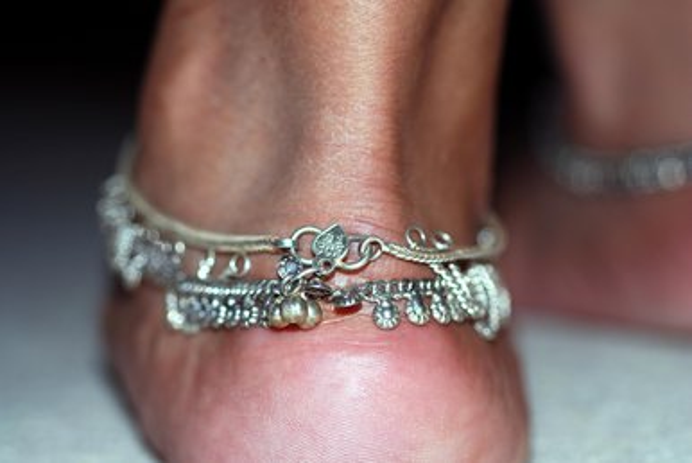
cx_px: 346
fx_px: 1731
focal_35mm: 90
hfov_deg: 22.6
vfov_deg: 15.2
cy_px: 232
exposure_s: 1/125
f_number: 4
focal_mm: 60
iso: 100
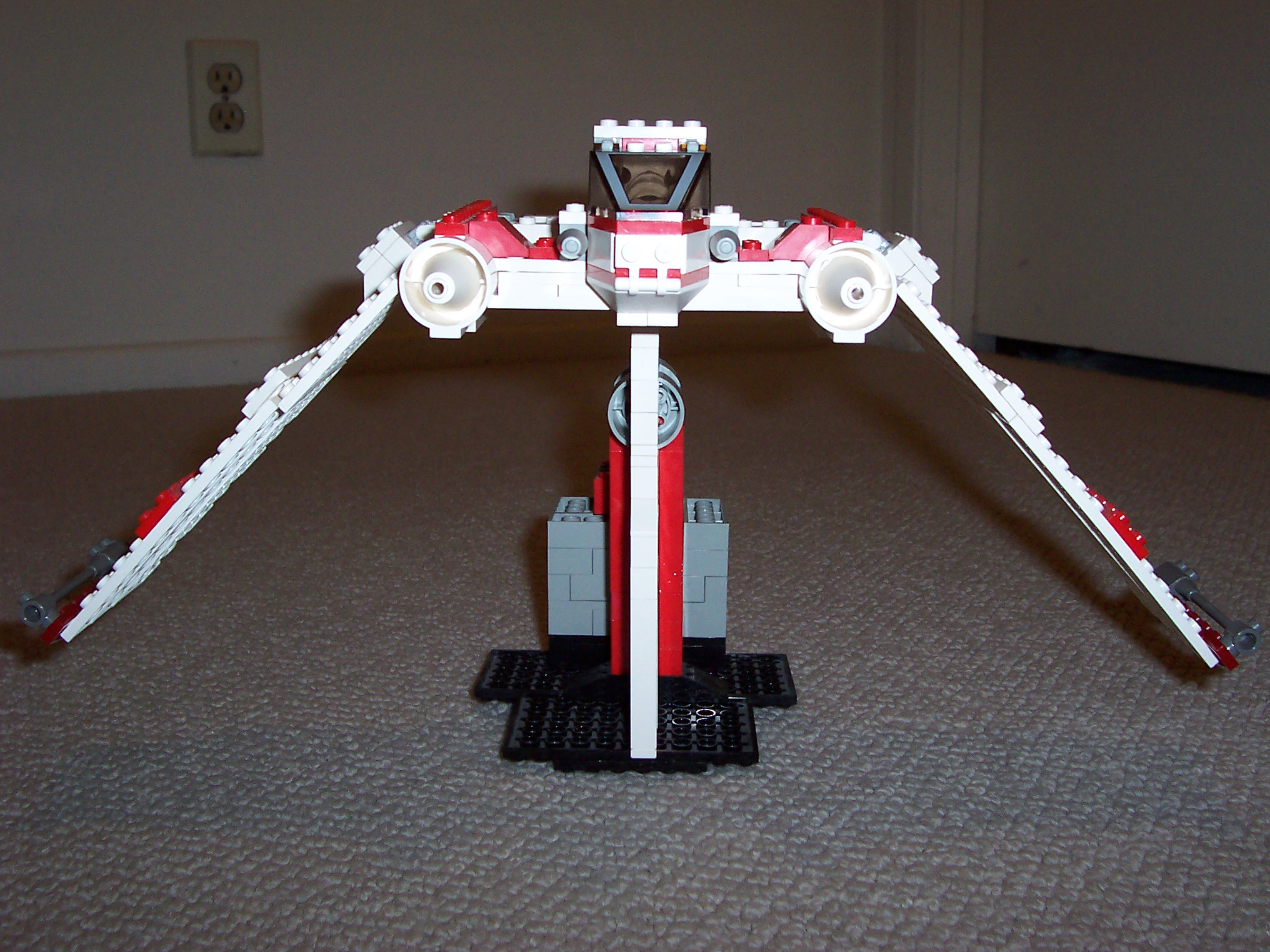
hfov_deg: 50.1
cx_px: 635
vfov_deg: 38.7
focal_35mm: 37
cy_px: 476
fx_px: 1357
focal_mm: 5.6
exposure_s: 1/60
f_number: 2.8
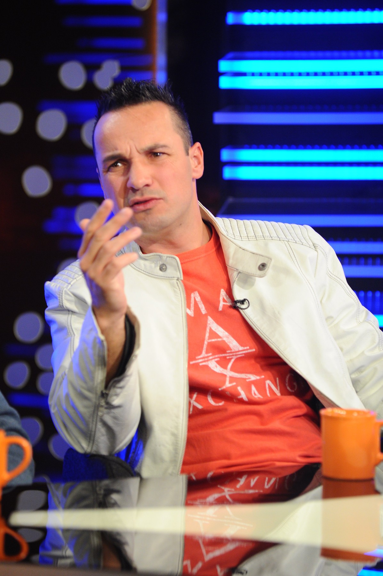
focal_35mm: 185
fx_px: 2957
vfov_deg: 11.1
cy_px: 288
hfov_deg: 7.4
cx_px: 192
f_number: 4.5
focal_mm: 185
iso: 3200
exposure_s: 1/200
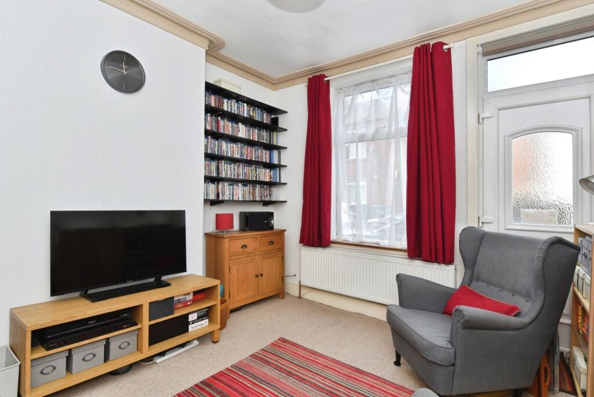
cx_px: 297
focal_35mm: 18
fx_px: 297
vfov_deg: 67.5
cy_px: 198
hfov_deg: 90.0
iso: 400
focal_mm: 18
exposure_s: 1/180
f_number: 6.7
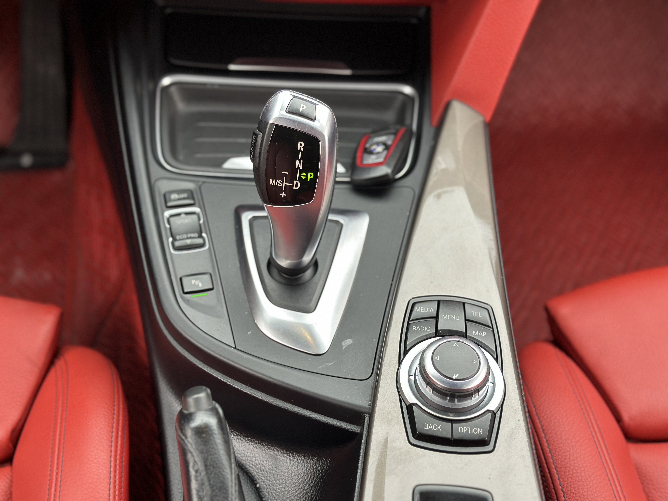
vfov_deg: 30.3
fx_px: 926
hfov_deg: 39.7
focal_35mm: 48
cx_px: 334
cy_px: 250
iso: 100
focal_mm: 6.86
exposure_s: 1/101
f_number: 1.78
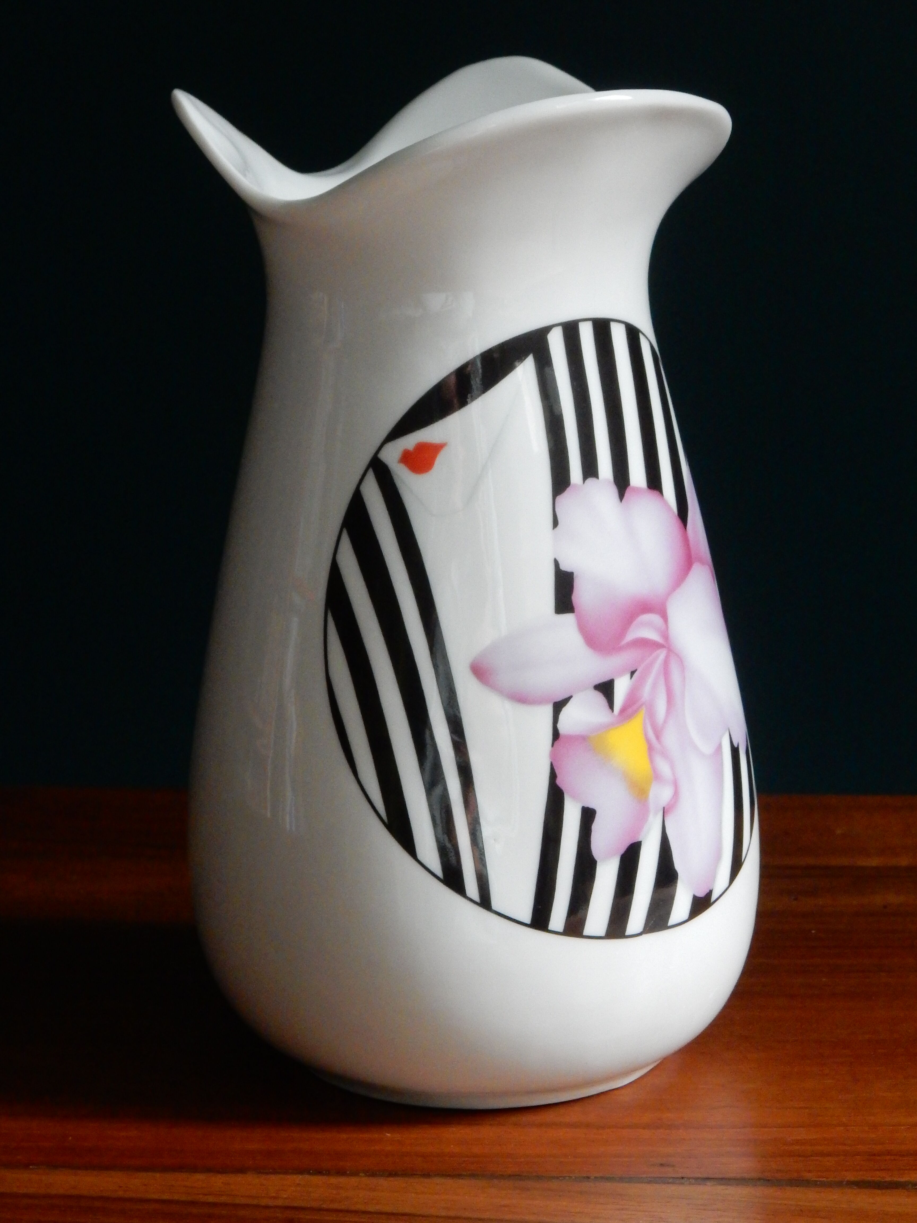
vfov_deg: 19.8
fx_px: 3497
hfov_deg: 14.9
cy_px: 612
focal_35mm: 99
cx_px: 458
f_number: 5.3
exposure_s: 1/40
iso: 900
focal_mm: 17.6
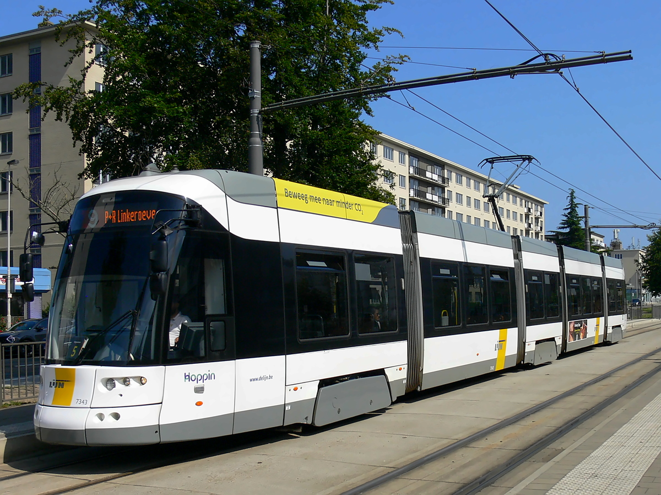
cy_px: 248
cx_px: 330
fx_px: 668
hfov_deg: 52.7
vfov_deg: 40.6
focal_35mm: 35
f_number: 4.5
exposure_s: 1/800
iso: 80
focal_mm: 7.4
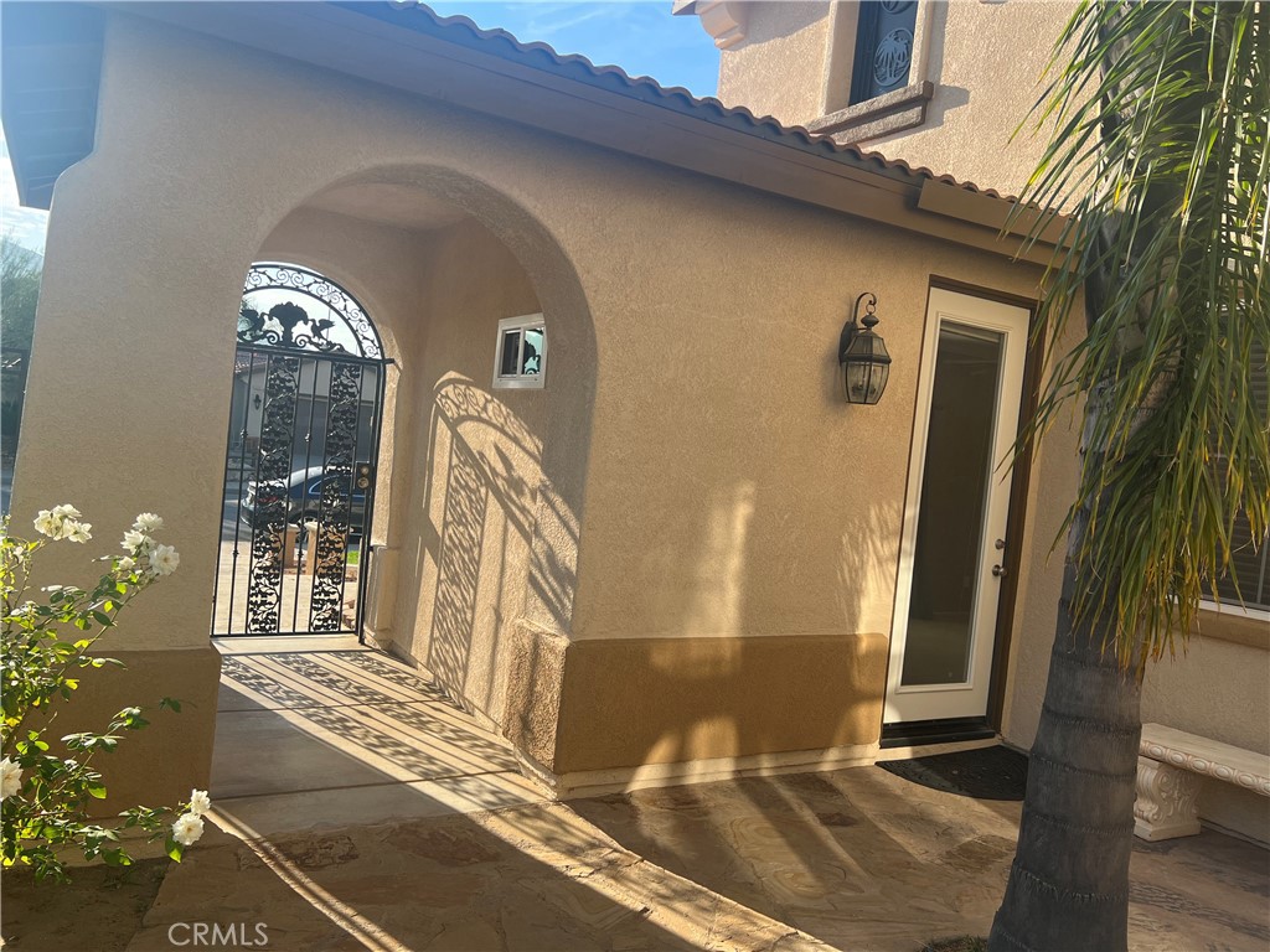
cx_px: 635
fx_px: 954
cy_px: 476
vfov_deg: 53.1
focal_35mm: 26
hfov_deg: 67.3
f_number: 1.5
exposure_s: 1/1361
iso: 50
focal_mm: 5.7
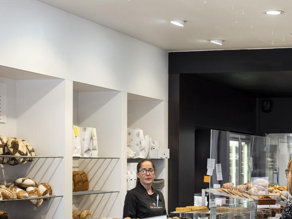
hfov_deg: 20.4
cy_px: 171
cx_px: 191
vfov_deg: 15.3
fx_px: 810
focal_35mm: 96
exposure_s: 1/125
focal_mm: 45
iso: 400
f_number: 4
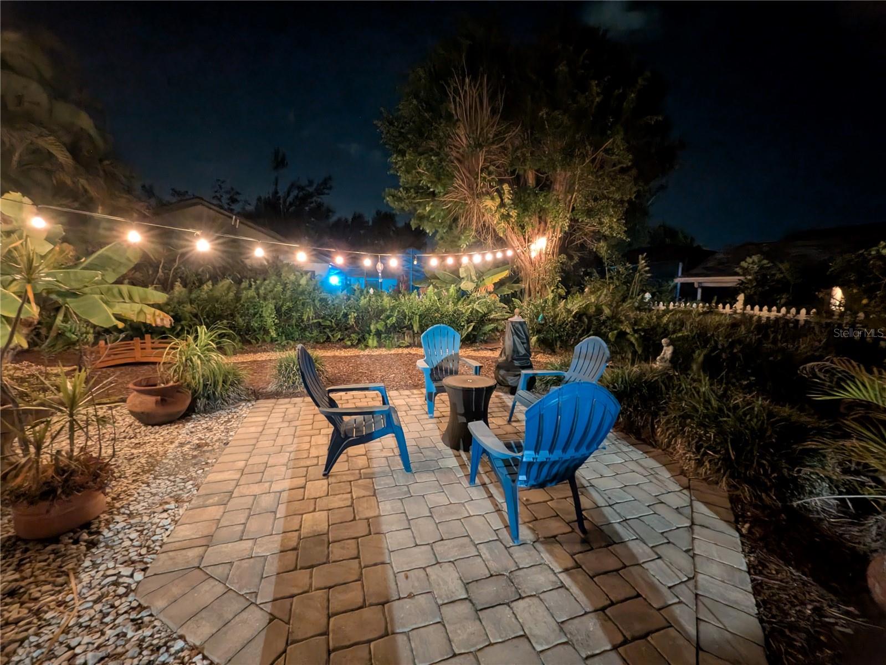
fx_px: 358
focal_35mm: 14
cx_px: 443
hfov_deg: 102.1
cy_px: 332
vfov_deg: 85.7
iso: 953
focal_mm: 1.83
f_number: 2.2
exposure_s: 1/4.41
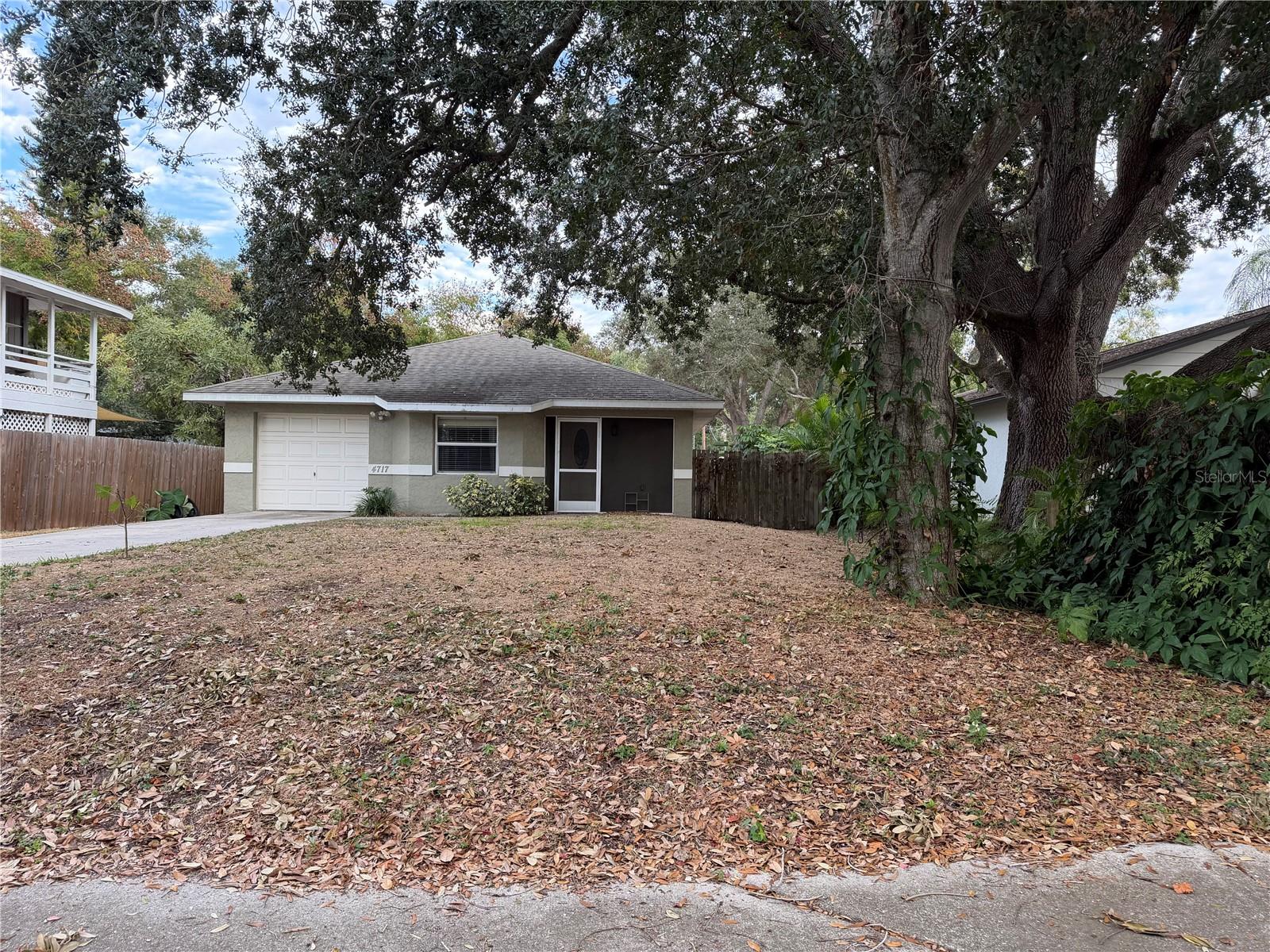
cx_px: 635
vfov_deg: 56.8
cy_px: 476
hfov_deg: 71.6
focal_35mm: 24
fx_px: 881
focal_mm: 6.76
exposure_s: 1/205
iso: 80
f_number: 1.78
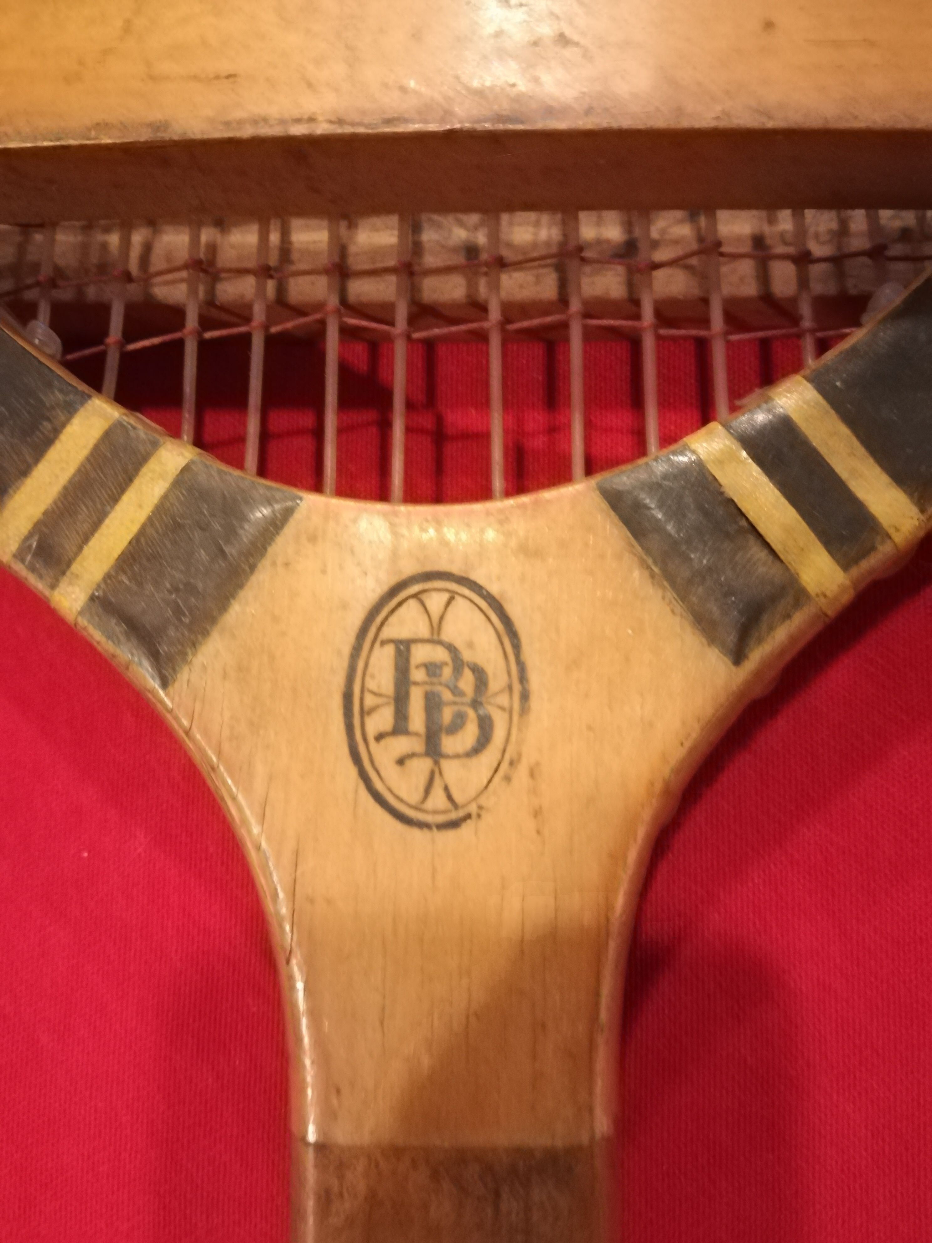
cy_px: 622
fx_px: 933
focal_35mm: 26
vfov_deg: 67.3
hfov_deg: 53.1
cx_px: 466
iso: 1000
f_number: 2.2
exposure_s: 1/14.3
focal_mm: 3.83
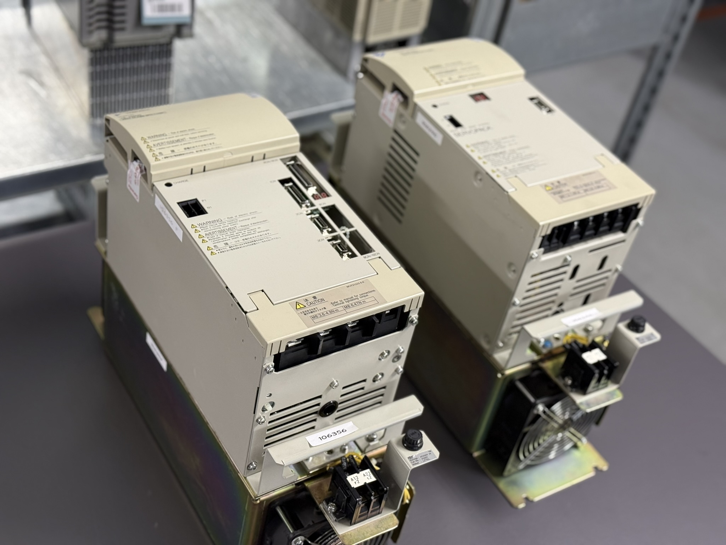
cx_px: 363
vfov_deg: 30.3
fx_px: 1007
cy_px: 272
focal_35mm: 48
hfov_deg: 39.7
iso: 200
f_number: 1.78
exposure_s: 1/50
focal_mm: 6.76
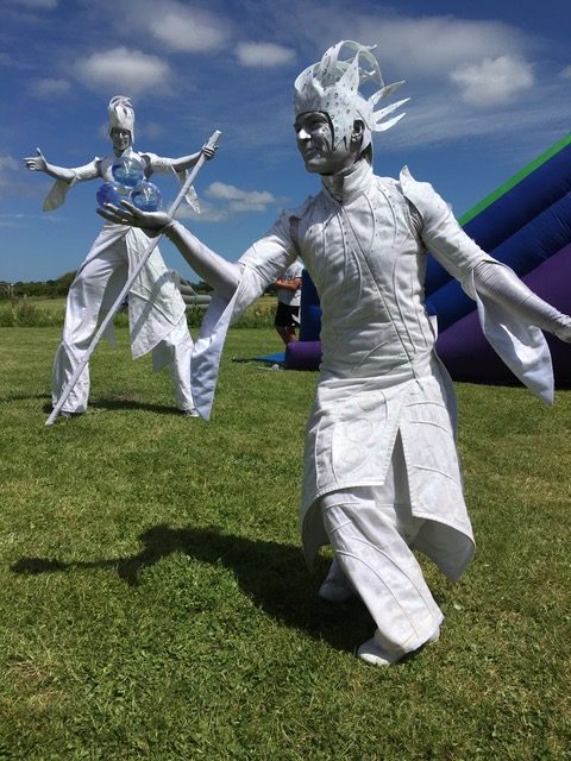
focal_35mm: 29
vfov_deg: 61.7
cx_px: 286
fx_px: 638
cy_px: 380
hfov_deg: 48.2
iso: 25
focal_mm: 4.15
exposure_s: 1/4525
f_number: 2.2
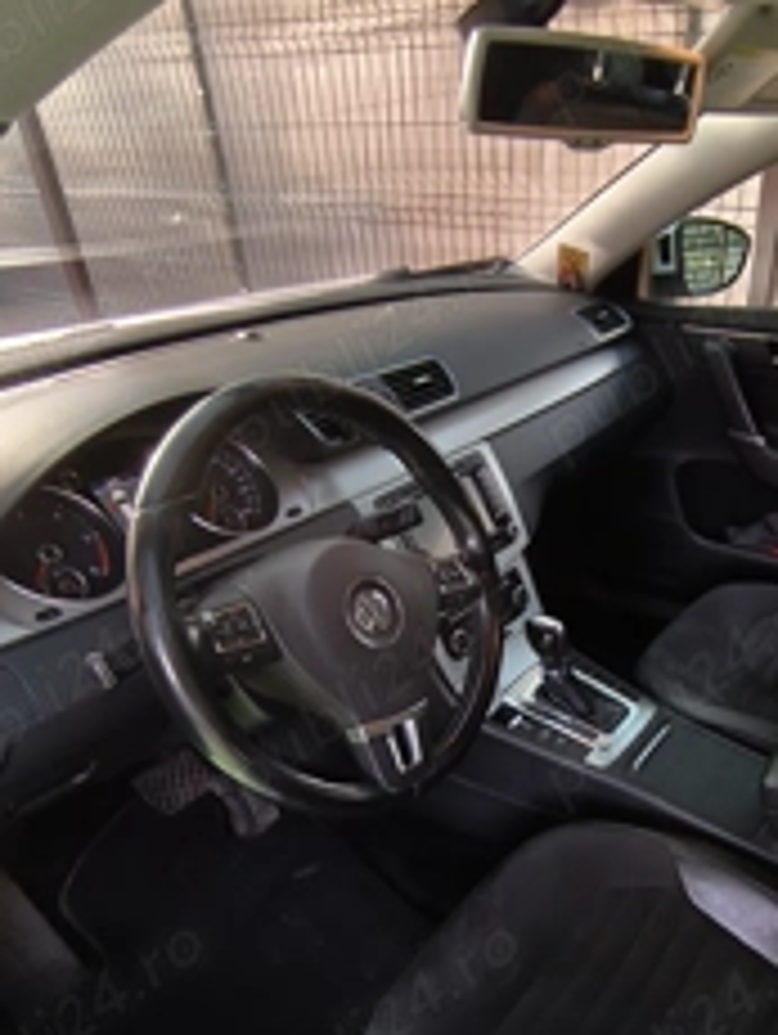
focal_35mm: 26
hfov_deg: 52.0
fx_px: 778
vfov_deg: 63.7
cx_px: 531
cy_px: 763
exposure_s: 1/50
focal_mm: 1.65
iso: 320
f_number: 2.2
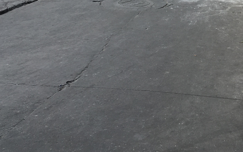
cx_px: 211
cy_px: -56
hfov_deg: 23.0
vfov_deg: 14.1
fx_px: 583
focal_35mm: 88
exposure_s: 1/123
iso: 25
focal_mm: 4.15
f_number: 2.2
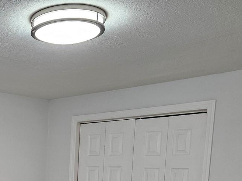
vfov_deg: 24.0
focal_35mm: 56
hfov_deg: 30.8
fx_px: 392
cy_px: 213
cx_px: -22
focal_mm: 6.3
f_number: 1.7
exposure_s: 1/120
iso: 200
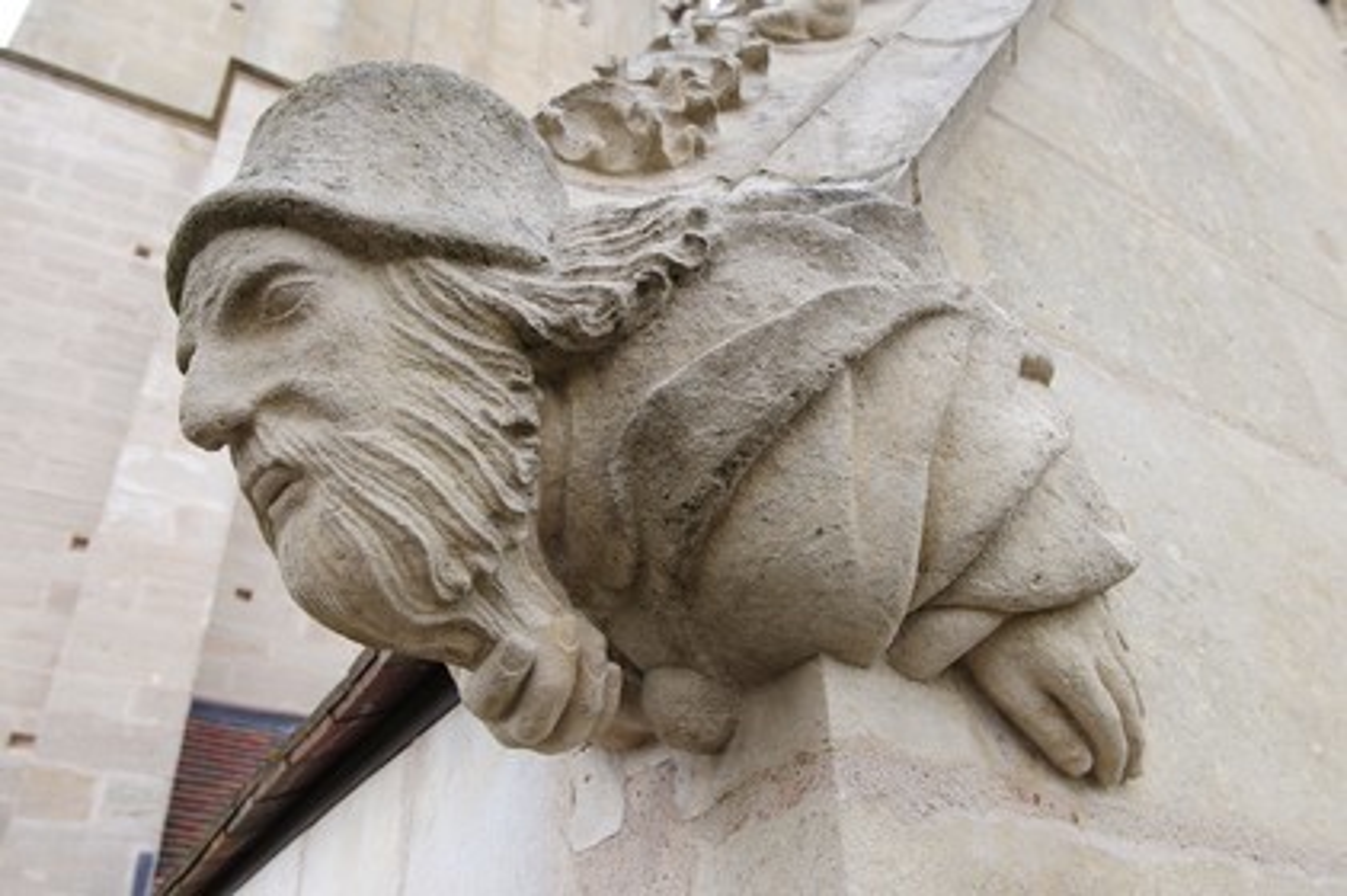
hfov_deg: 60.3
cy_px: 448
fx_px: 1159
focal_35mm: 31
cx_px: 674
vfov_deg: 42.3
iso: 200
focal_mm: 31
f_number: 9
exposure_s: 1/100
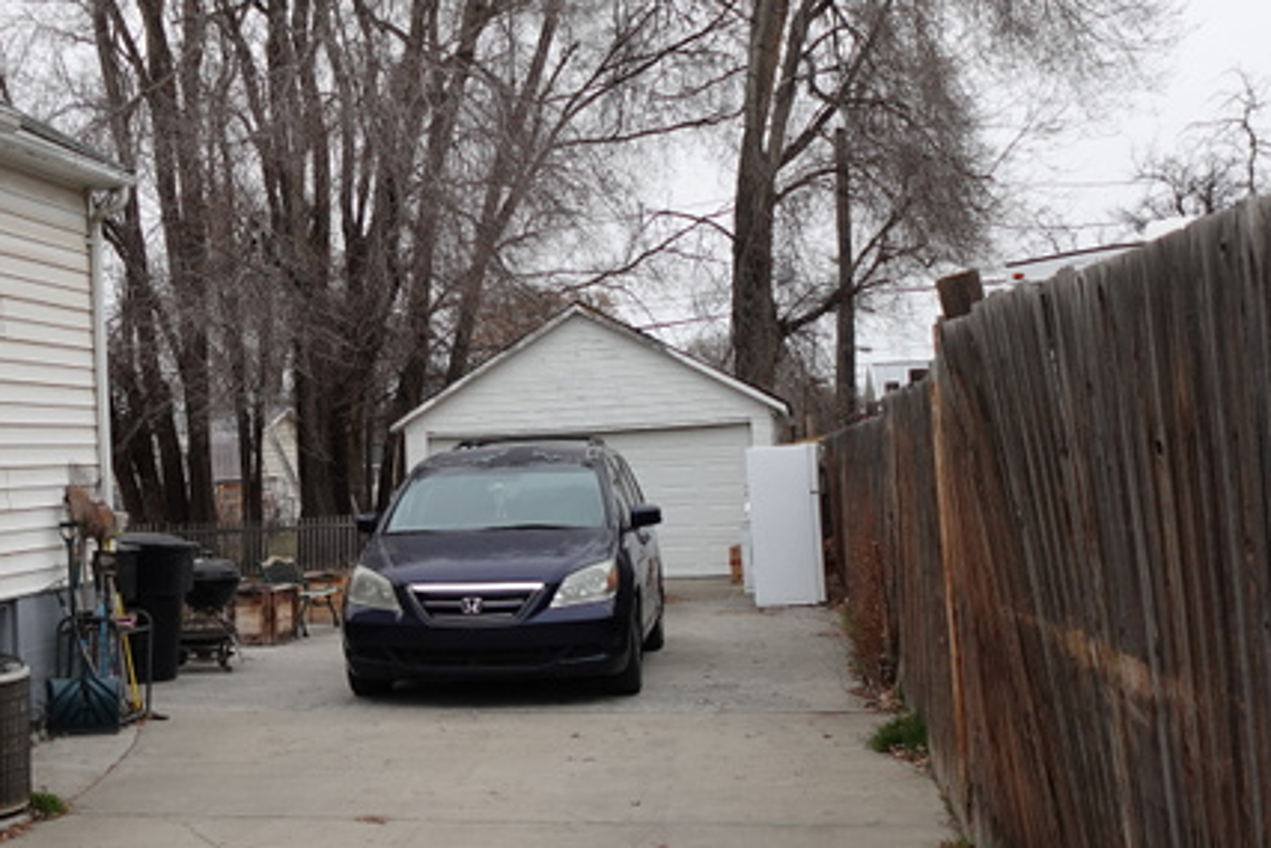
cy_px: 486
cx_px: 292
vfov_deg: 28.1
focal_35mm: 48
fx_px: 1695
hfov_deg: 39.8
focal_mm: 7.6
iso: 125
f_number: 2
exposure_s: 1/1250
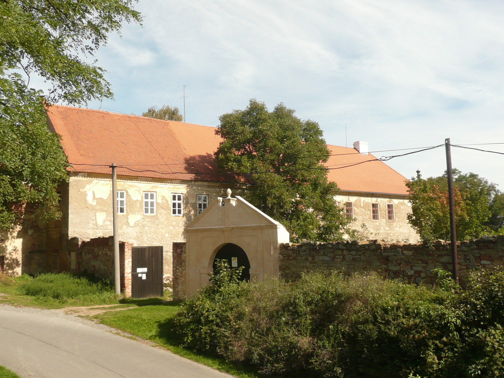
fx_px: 553
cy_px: 189
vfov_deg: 37.7
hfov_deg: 49.0
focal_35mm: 38
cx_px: 252
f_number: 3.5
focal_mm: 5.2
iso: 100
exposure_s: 1/500
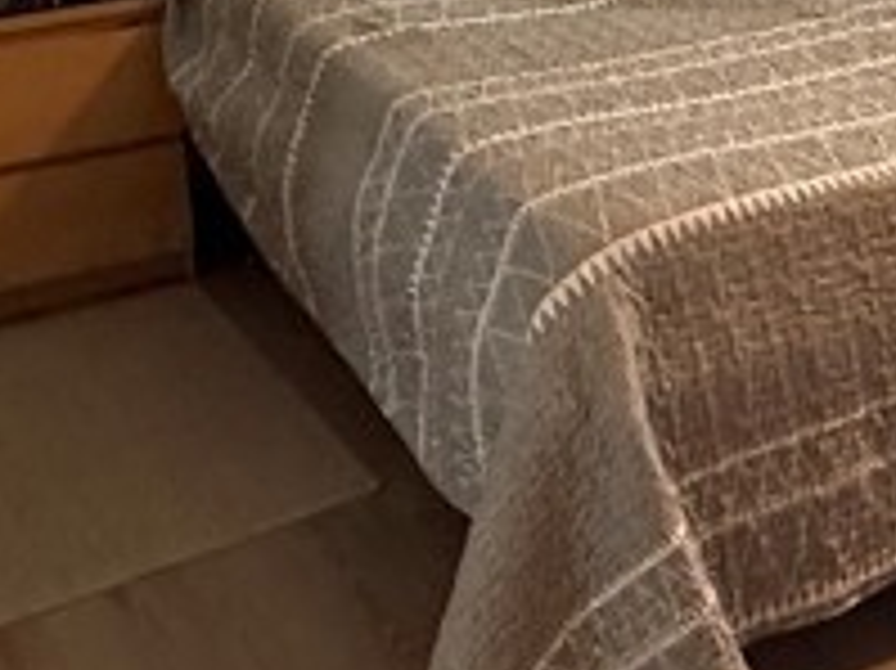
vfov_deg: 19.8
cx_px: 932
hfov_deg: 25.5
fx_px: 1863
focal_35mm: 72
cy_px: 9
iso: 640
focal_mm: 2.22
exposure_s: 1/60
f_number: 2.2
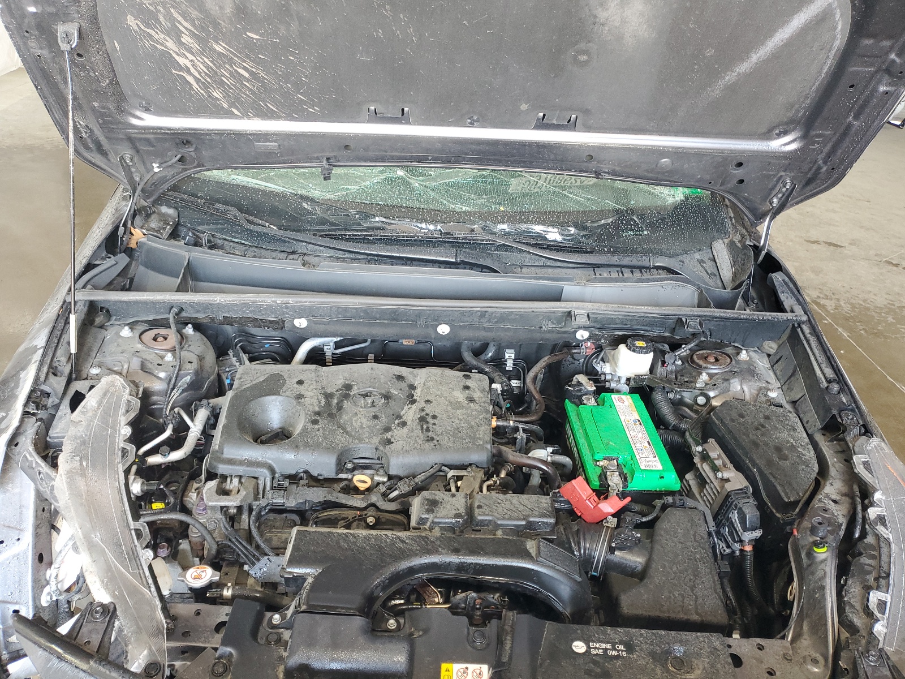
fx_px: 680
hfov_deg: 67.3
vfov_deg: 53.1
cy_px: 340
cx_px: 452
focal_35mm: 26
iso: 114
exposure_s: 1/60.2
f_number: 1.5
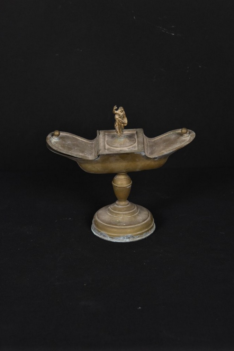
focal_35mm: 106
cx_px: 117
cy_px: 176
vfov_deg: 19.3
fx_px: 1033
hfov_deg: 12.9
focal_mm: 70
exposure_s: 1/125
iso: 400
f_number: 4
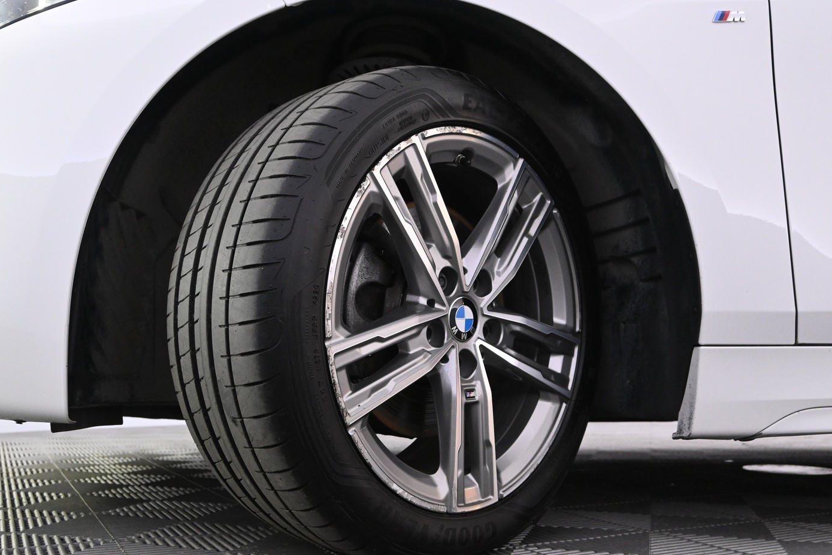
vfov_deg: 37.8
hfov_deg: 54.4
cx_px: 391
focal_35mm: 35
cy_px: 296
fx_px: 809
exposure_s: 1/80
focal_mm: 20
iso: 2500
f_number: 4.5
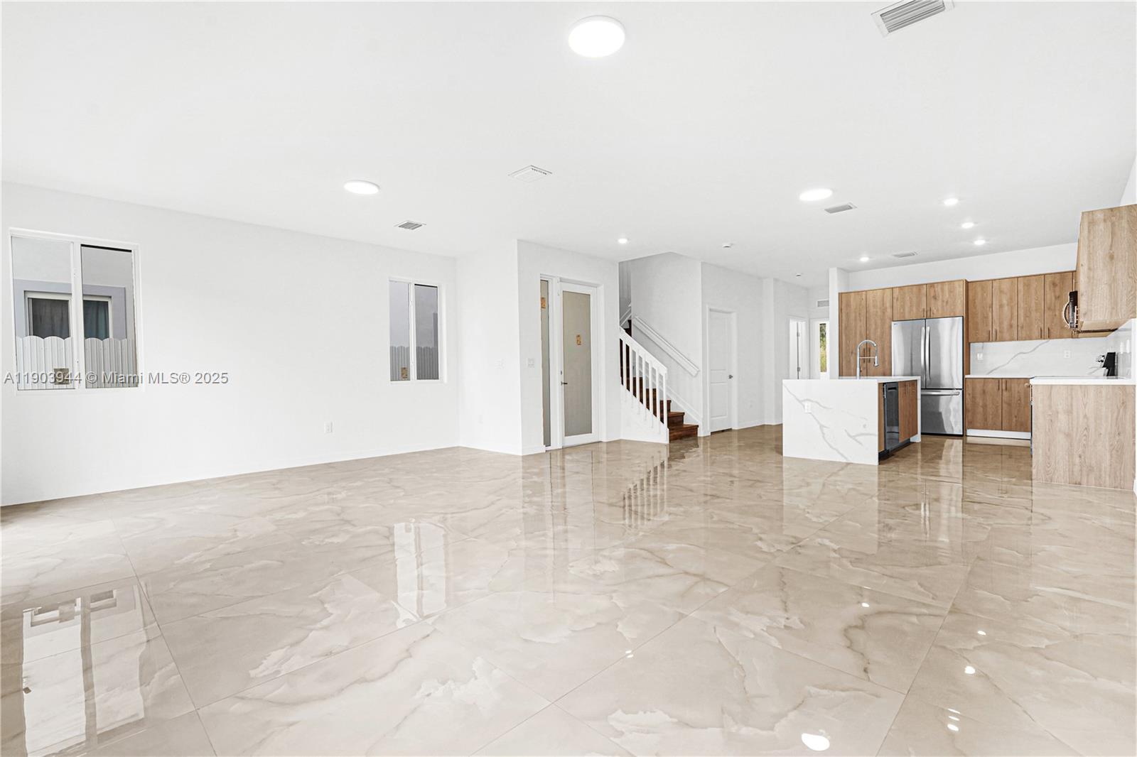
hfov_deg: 96.7
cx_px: 568
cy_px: 378
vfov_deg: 73.7
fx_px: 505
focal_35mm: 16
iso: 250
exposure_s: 1/30
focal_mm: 16
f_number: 8
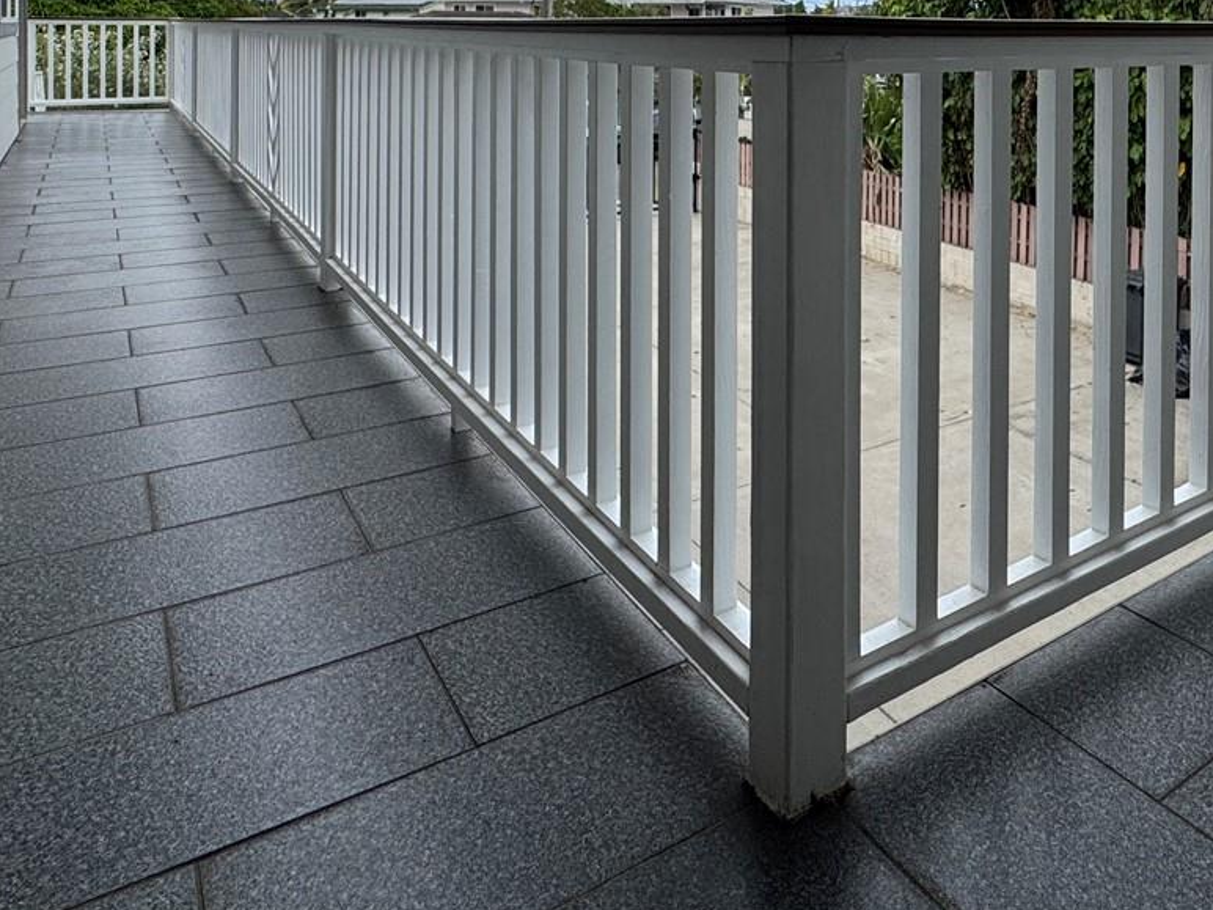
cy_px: 36
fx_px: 1016
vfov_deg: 42.7
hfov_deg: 58.8
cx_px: 891
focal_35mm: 29
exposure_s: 1/1346
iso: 40
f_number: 2.2
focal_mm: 2.22
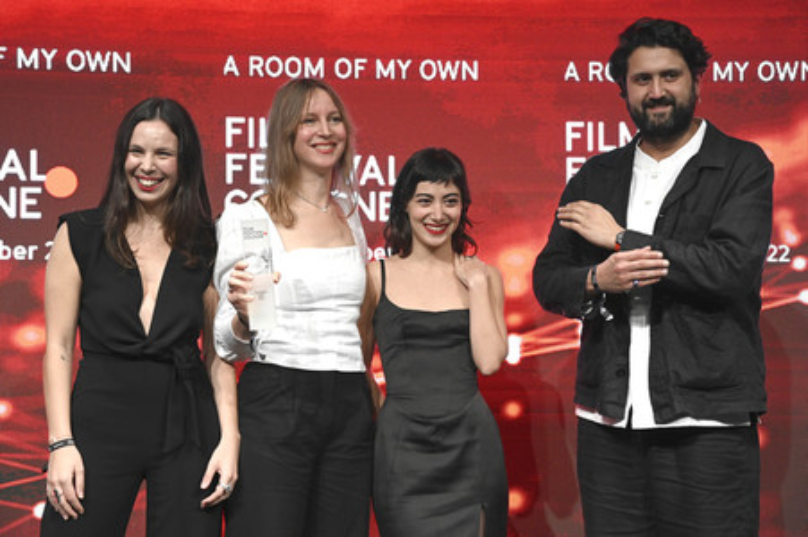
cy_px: 268
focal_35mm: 70
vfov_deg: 19.4
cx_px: 404
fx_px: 1570
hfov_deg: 28.9
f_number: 3.5
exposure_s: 1/500
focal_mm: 70
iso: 3200
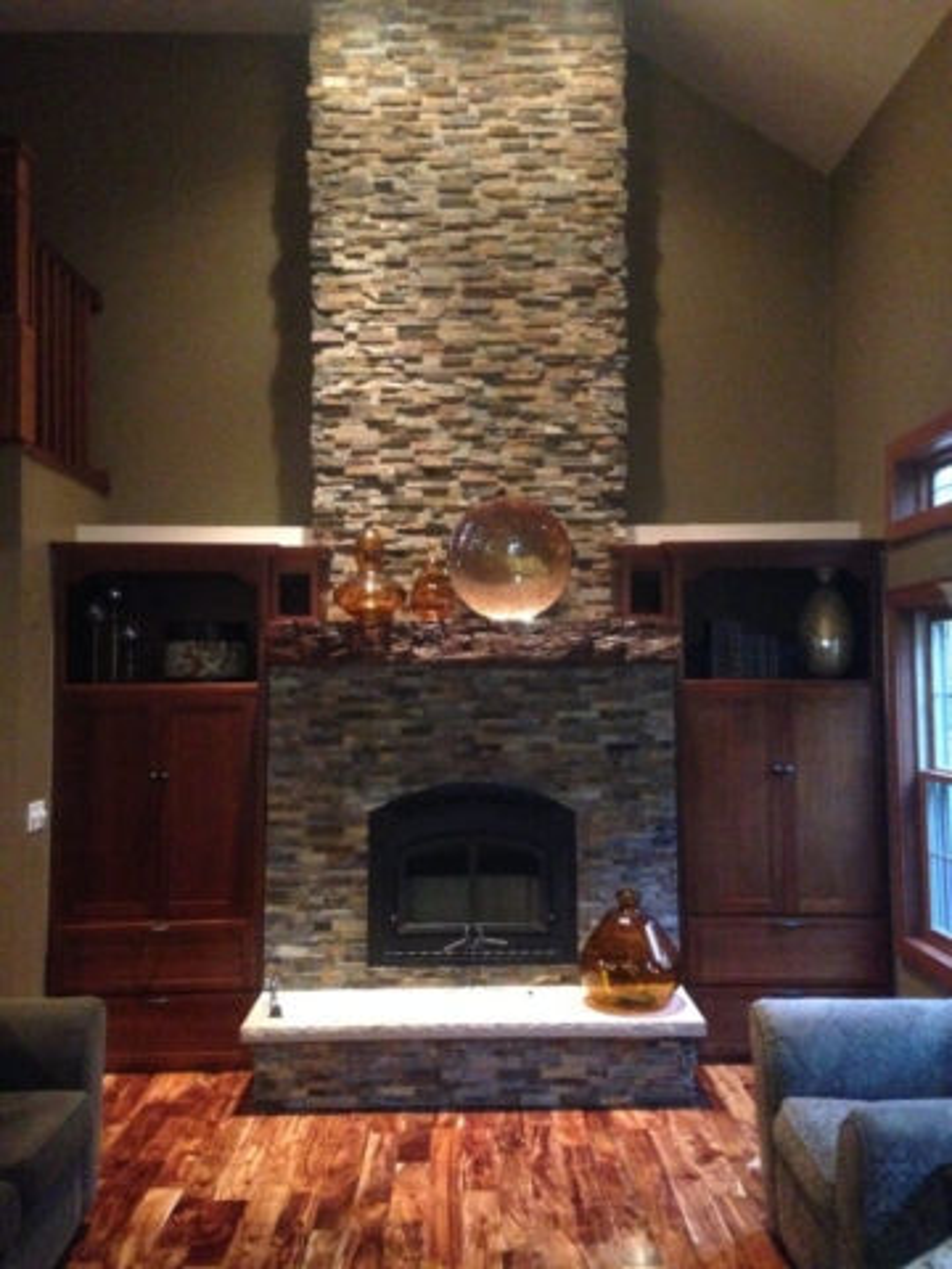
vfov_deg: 55.4
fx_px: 1210
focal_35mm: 33
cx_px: 476
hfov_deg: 42.9
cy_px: 634
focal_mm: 4.12
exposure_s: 1/16
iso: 800
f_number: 2.4
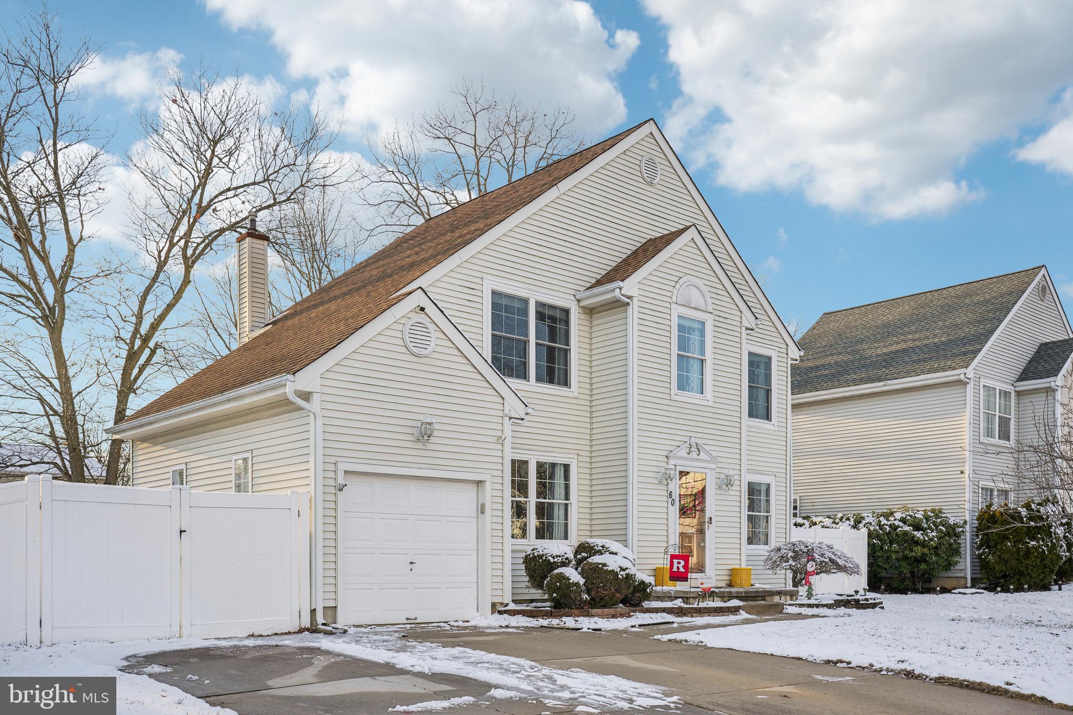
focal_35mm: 31
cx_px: 536
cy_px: 358
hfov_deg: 60.3
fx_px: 924
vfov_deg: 42.3
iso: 100
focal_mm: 31
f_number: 8
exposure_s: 1/200
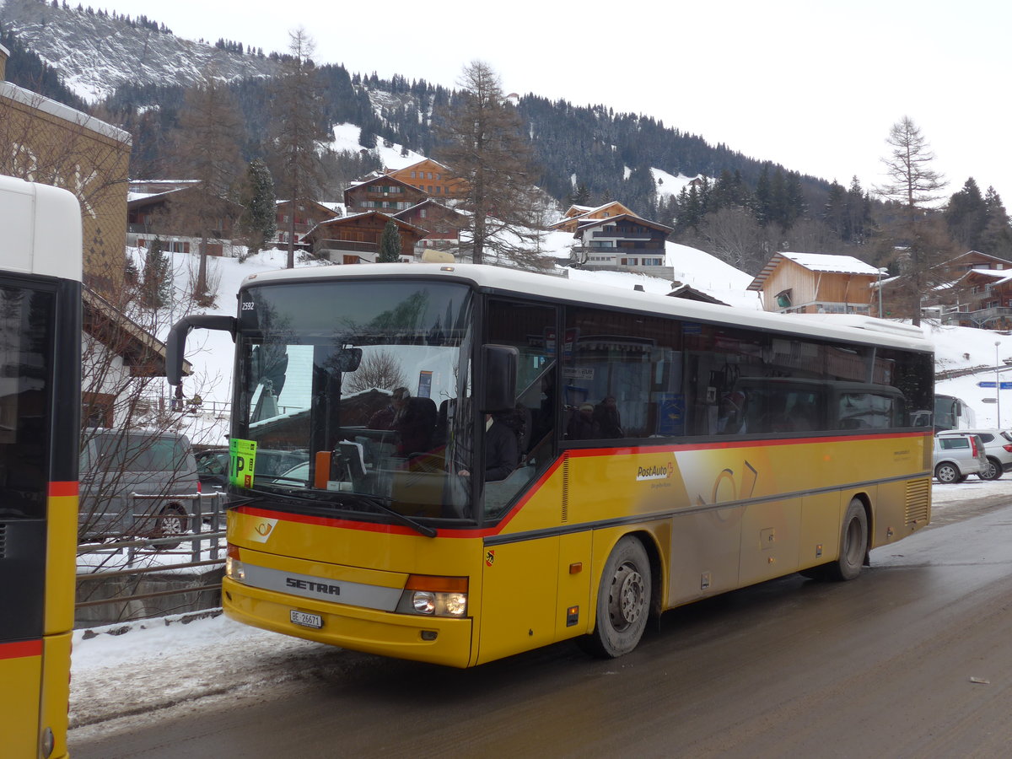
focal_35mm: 41
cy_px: 380
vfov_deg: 35.1
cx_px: 506
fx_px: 1199
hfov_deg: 45.8
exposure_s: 1/250
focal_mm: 8.4
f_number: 2.8
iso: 80
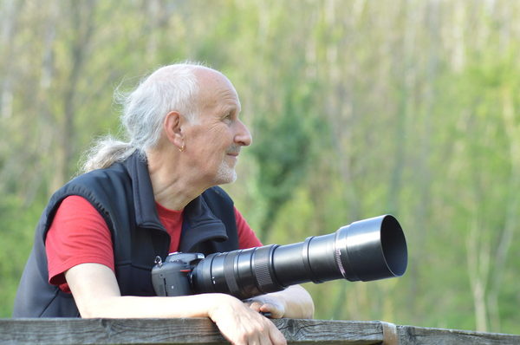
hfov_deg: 8.1
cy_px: 172
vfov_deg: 5.4
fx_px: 3677
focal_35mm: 255
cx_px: 260
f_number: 10
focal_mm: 170
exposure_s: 1/250
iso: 800
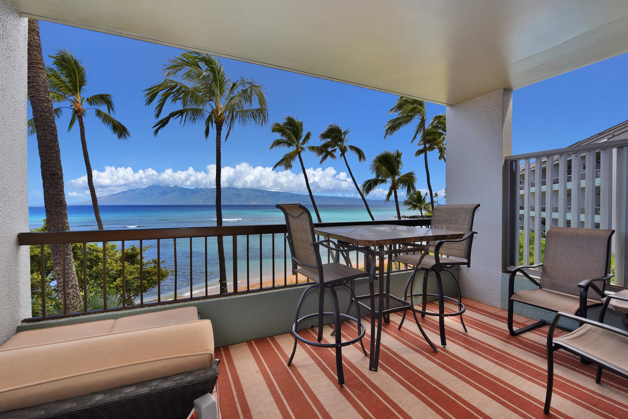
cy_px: 210
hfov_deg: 96.7
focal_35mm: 16
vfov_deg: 73.8
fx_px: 279
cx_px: 314
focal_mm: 16
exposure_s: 1/200
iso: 160
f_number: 14
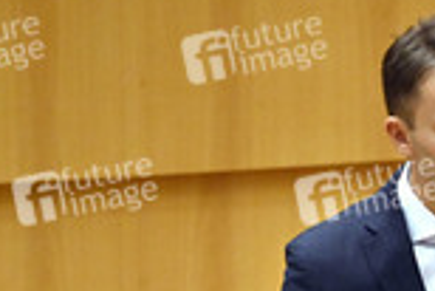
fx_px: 21141
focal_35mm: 1748
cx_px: 573
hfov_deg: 1.2
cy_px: 404
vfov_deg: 0.8
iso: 5000
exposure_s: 1/640
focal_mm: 600
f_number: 6.3
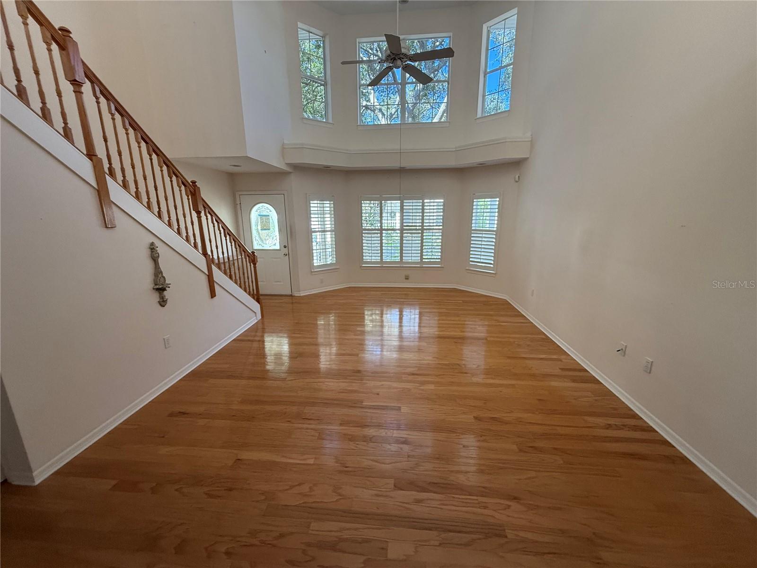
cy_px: 284
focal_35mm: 14
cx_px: 378
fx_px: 306
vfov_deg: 85.7
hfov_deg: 102.1
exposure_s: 1/99
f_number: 2.2
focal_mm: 2.22
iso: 200
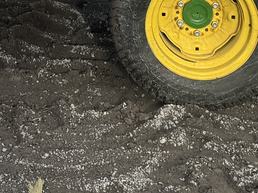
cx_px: 54
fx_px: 864
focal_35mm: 116
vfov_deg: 11.7
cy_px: -170
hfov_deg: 16.9
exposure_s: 1/1923
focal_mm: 6.76
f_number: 1.78
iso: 80
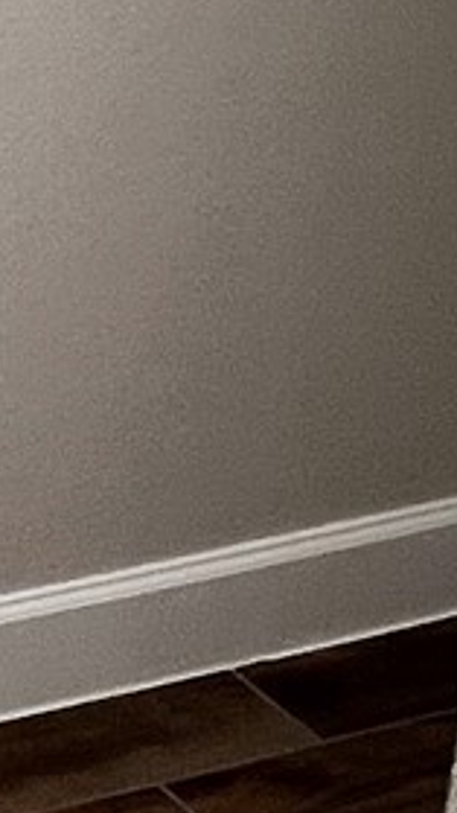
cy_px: 402
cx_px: -419
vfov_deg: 20.6
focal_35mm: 104
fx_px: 2240
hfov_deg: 10.8
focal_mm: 1.57
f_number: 1.8
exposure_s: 1/60
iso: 200
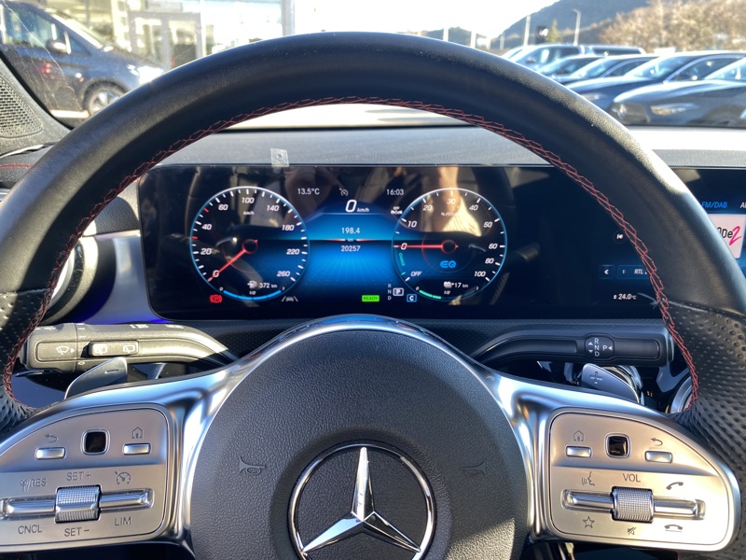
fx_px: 560
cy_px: 280
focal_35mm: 26
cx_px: 373
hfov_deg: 67.3
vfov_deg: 53.1
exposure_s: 1/107
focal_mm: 4.25
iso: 50
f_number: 1.8
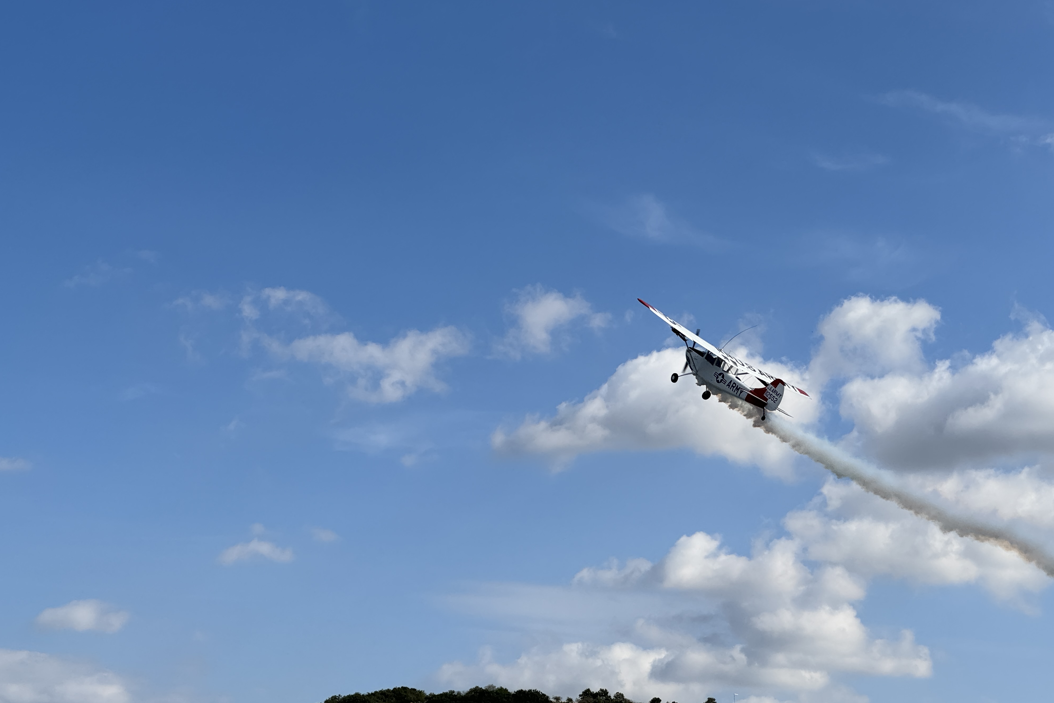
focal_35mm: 81
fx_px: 2371
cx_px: 531
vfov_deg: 16.9
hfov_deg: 25.1
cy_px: 314
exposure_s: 1/1325
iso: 25
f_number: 2.8
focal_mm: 9
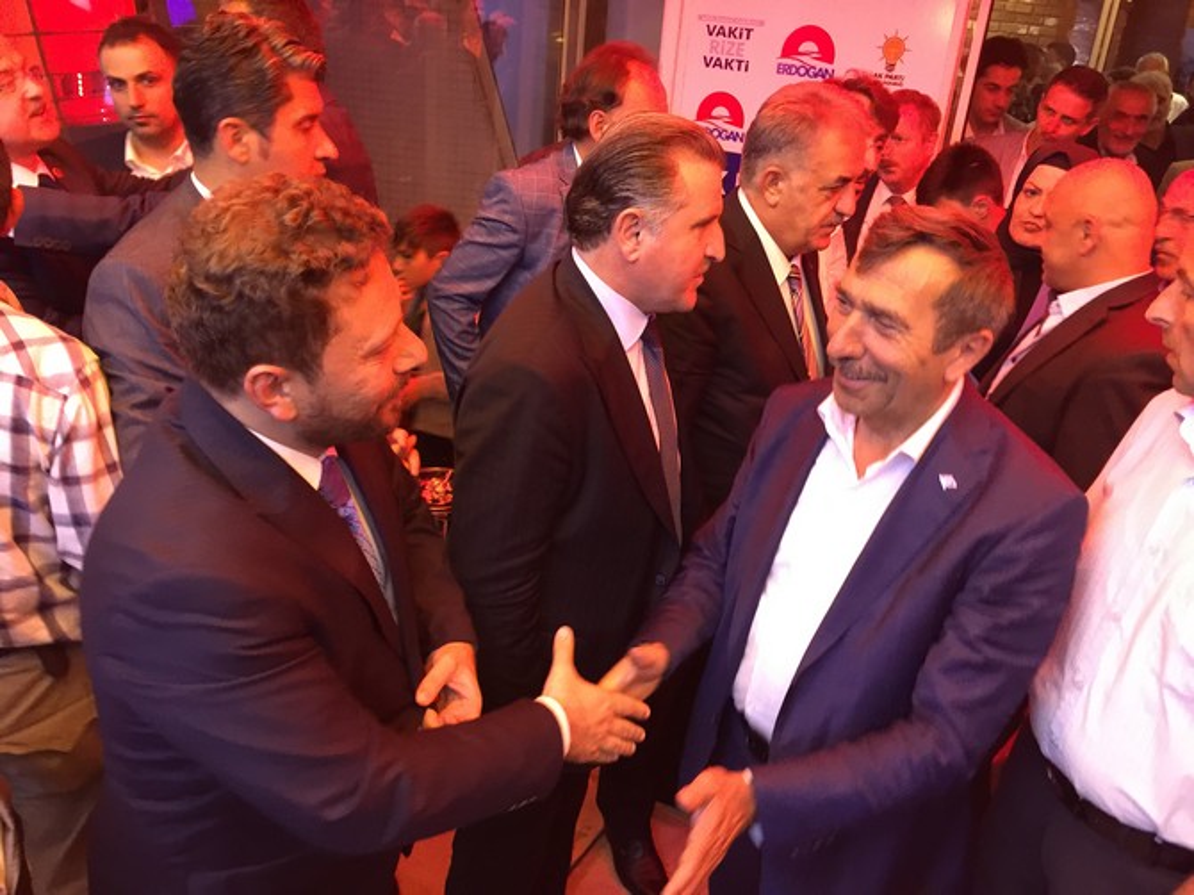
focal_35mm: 29
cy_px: 448
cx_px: 597
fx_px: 1000
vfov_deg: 48.2
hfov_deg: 61.7
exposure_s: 1/8
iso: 125
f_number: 2.2
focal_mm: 4.15
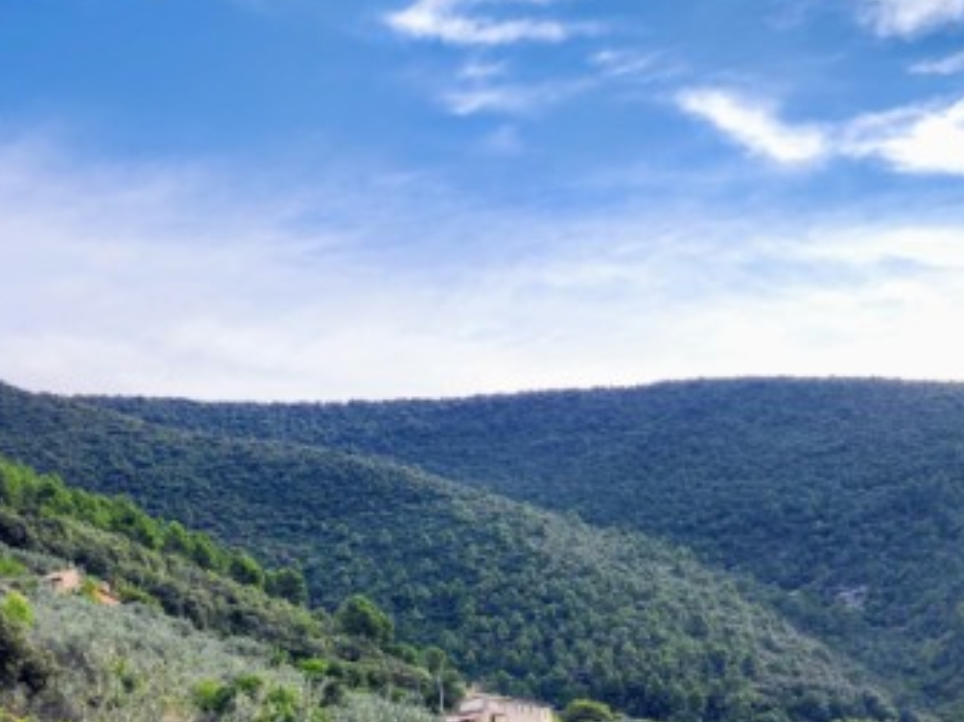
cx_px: 256
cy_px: 777
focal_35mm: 55
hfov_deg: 34.3
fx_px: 1531
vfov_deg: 24.9
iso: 12
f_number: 1.8
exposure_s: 1/769
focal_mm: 6.4
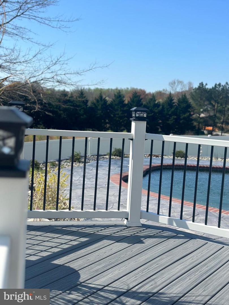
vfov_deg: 39.7
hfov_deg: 30.3
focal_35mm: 48
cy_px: 152
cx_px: 114
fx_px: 423
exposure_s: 1/5882
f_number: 1.78
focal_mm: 6.86
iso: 80
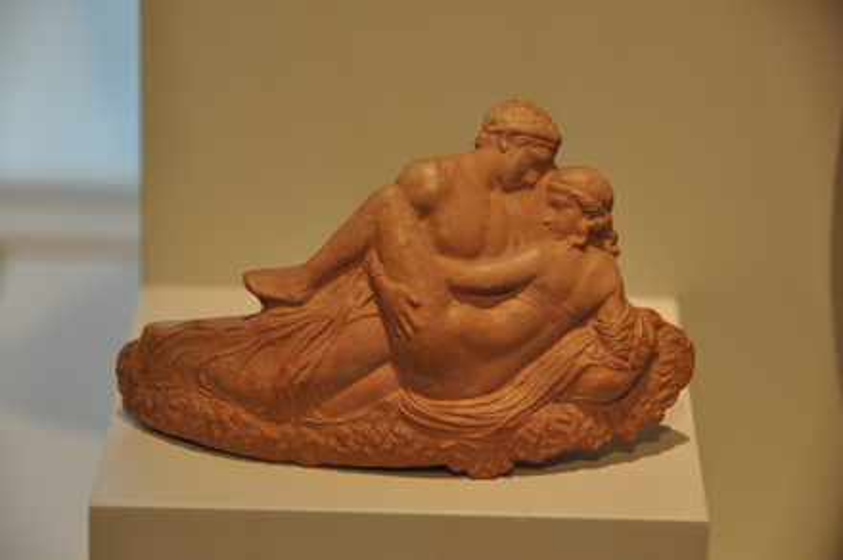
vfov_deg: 6.8
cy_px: 280
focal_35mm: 202
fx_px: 4735
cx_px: 422
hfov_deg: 10.2
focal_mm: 135
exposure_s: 1/100
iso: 500
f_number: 5.6
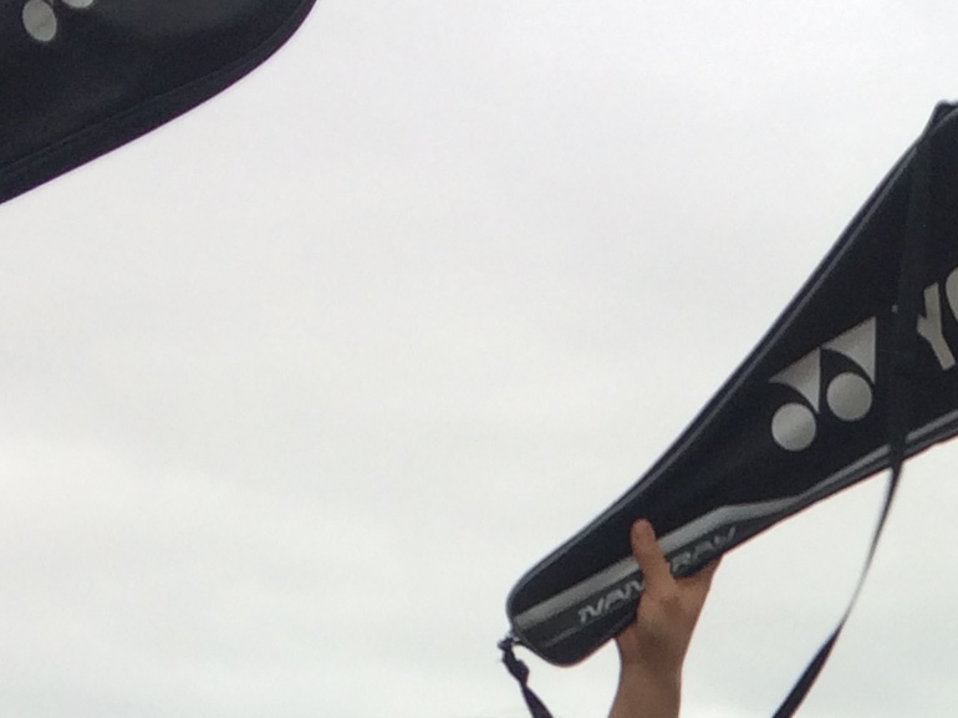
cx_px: 1216
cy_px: 1402
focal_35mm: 123
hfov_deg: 15.3
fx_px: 3403
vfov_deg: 11.0
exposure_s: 1/135
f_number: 2.2
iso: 32
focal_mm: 4.15
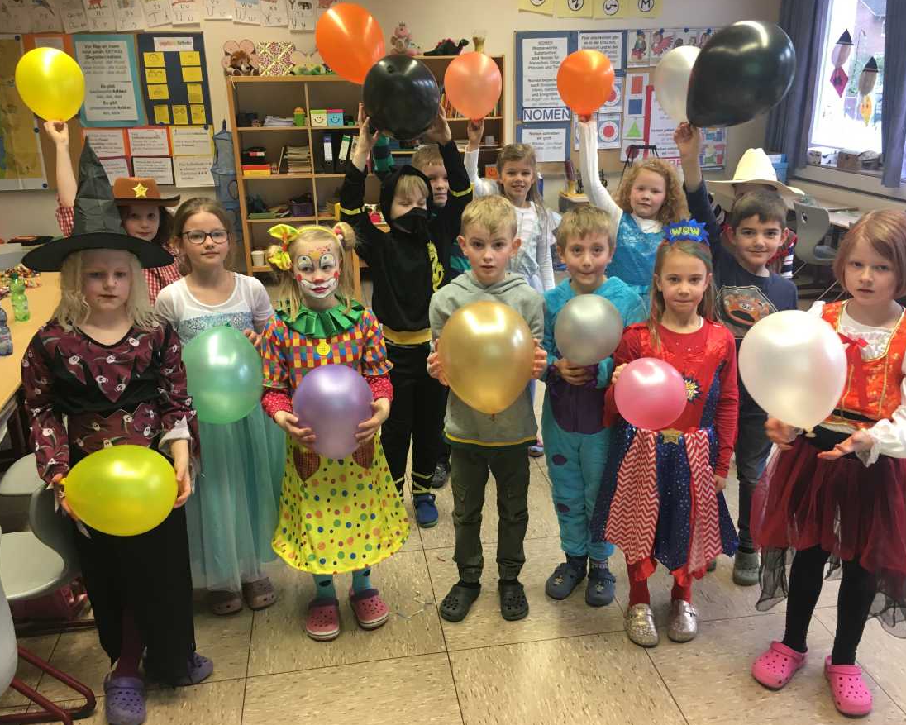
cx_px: 471
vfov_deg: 47.1
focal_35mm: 31
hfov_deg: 57.2
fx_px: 831
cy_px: 367
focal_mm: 4.15
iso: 50
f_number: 2.2
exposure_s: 1/33
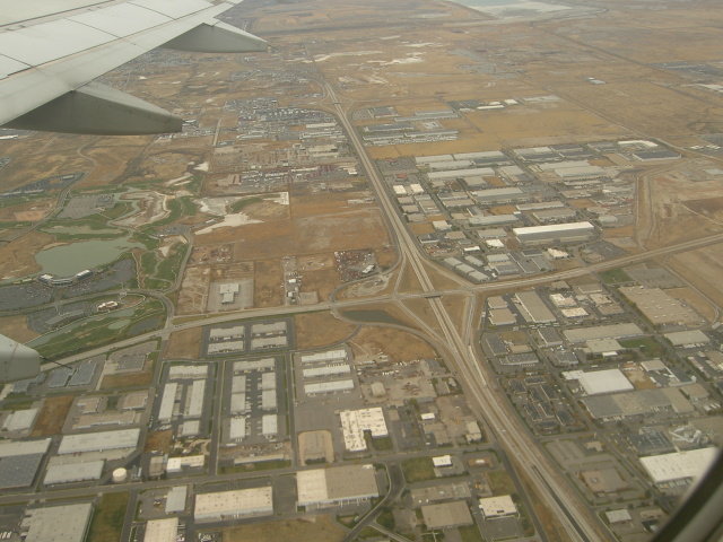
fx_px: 710
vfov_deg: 41.8
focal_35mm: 34
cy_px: 271
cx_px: 362
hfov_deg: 54.0
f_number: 4.7
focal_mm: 5.6
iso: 50
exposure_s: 1/125
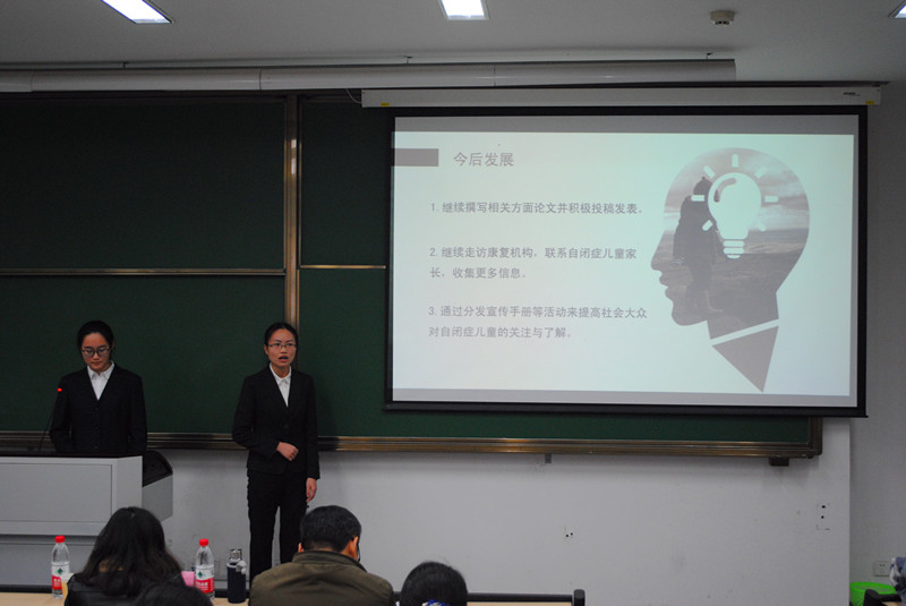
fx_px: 1285
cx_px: 453
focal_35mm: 51
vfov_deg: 26.5
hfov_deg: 38.8
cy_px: 303
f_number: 5
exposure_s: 1/30
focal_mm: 34
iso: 560
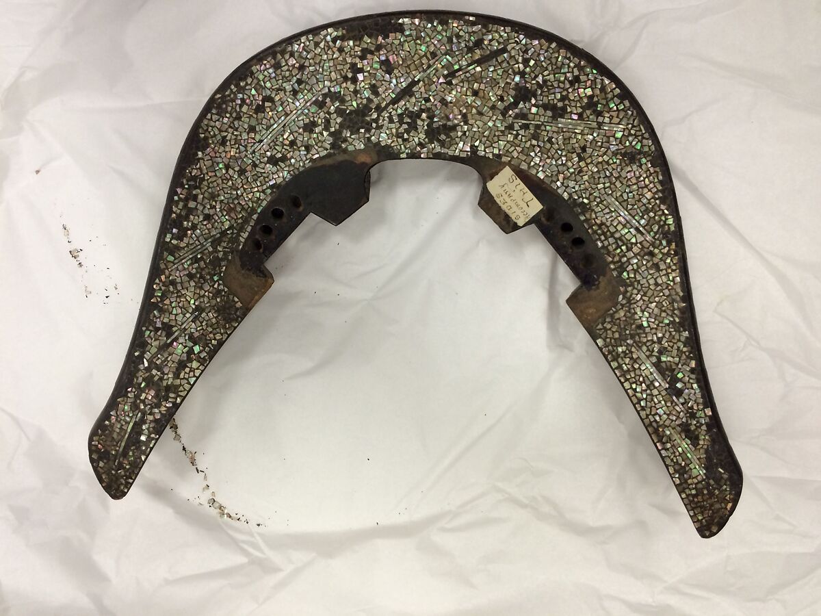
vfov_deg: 48.2
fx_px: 688
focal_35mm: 29
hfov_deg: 61.7
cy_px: 308
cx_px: 410
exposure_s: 1/30
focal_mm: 4.15
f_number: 2.2
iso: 50
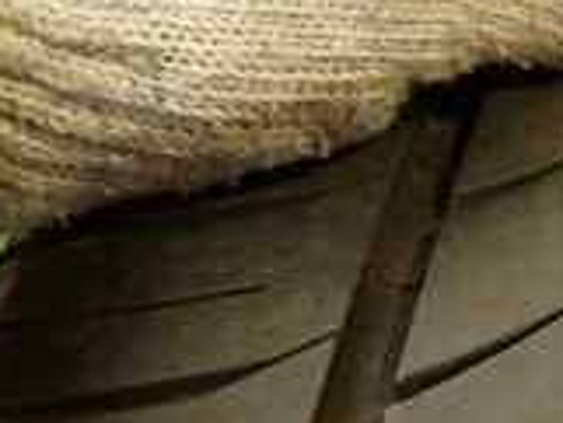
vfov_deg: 15.9
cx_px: 790
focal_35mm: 93
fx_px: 1514
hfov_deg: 19.0
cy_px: 245
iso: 200
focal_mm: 4.5
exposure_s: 1/30
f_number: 2
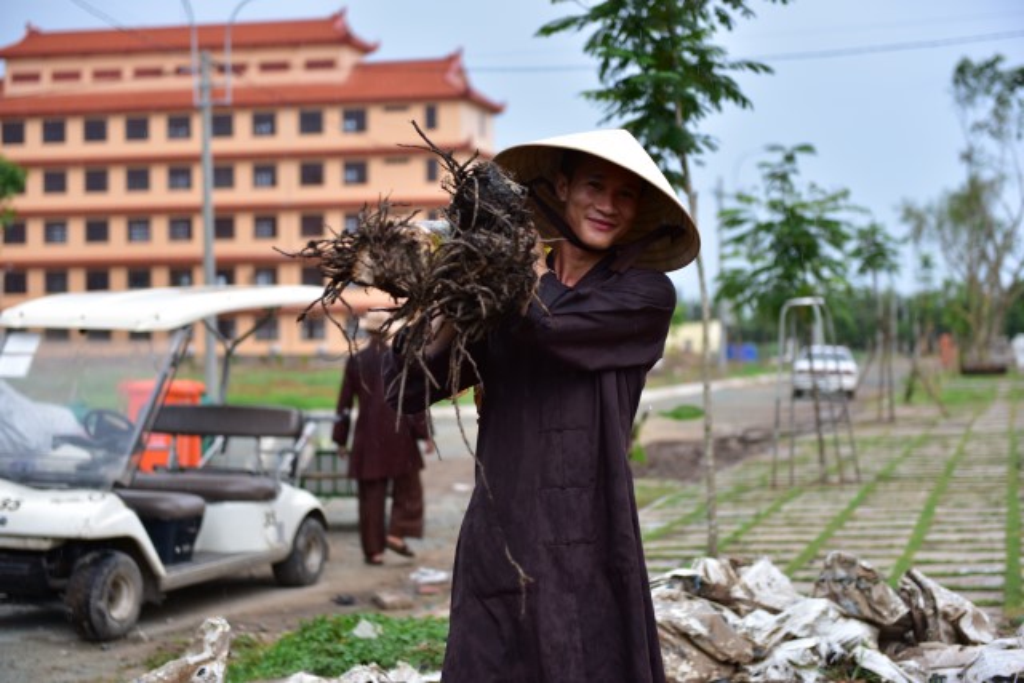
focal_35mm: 70
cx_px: 512
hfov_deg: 28.8
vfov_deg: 19.5
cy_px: 342
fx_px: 1991
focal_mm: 70
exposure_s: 1/320
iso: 200
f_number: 2.8
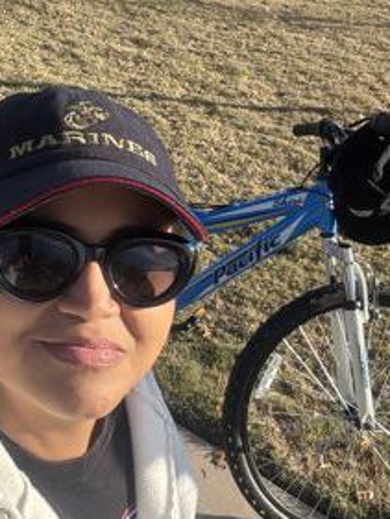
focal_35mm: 47
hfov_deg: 30.8
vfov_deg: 40.4
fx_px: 705
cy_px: 257
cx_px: 163
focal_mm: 2.69
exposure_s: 1/587
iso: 25
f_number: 1.9
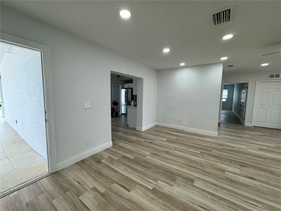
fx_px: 114
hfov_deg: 102.1
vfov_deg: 85.7
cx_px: 140
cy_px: 106
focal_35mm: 14
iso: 100
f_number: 2.2
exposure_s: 1/120
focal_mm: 2.22
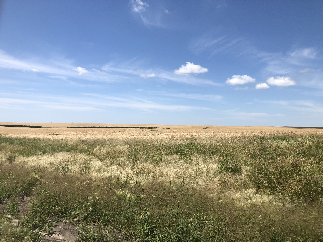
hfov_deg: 63.4
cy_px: 121
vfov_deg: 49.7
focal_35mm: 28
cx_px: 162
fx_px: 261
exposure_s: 1/3003
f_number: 1.8
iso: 20
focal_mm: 3.99
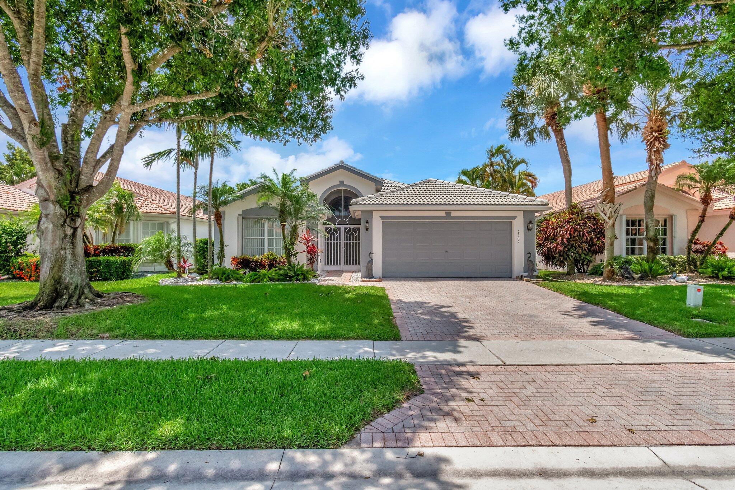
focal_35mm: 16
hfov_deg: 96.7
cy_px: 245
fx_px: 327
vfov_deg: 73.7
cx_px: 368
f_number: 8
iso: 1100
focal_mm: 11
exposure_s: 1/3200
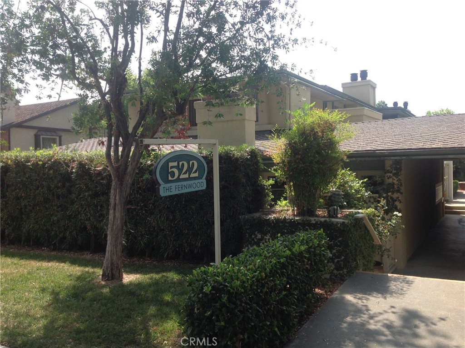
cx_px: 232
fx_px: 469
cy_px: 174
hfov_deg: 52.7
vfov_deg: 40.6
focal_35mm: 35
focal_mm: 4.28
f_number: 2.4
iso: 50
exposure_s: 1/630
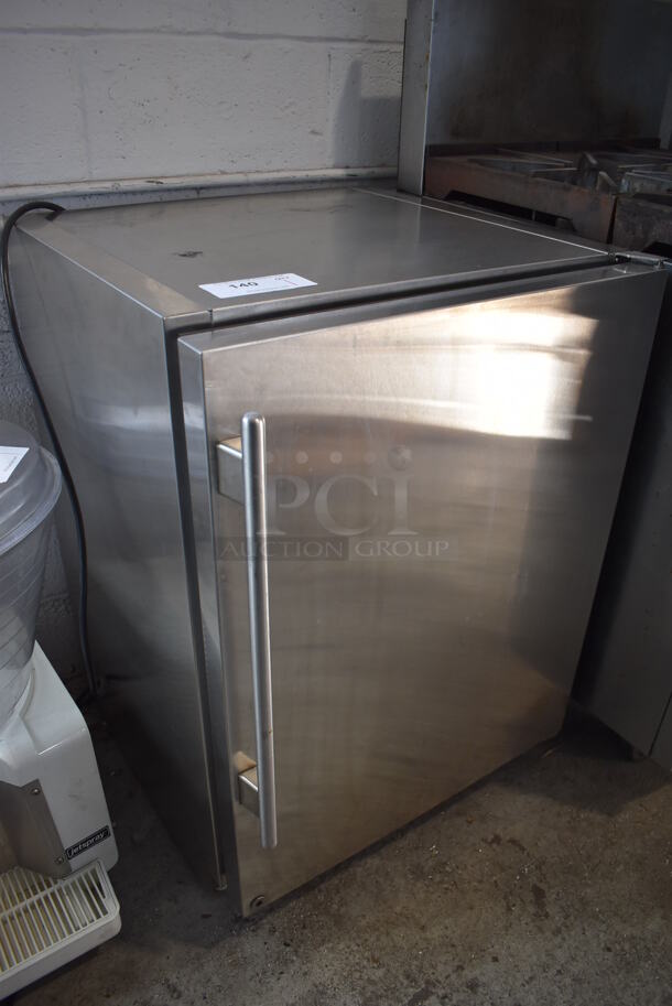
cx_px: 336
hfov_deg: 48.0
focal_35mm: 27
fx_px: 755
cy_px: 503
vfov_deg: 67.3
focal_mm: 18
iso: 720
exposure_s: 1/250
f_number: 3.5
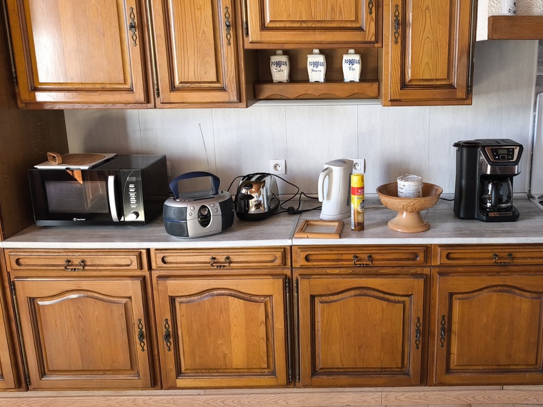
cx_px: 355
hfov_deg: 57.3
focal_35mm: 31
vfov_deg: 45.2
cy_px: 167
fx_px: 486
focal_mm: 6.57
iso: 320
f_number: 1.6
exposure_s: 1/100
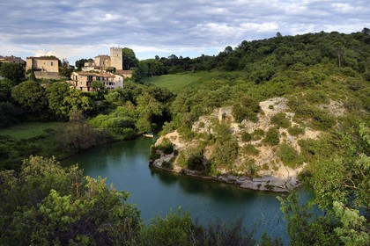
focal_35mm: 30
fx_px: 308
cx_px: 185
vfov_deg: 43.6
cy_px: 123
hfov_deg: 61.9
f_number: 11
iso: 200
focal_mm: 30
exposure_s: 1/125
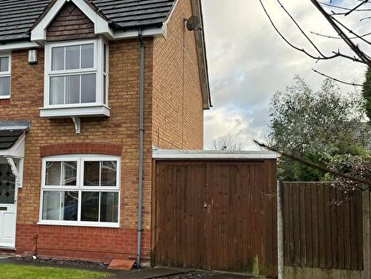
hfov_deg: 49.5
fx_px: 397
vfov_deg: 38.6
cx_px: 135
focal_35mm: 37
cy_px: 157
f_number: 1.78
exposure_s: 1/785
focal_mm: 6.86
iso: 80
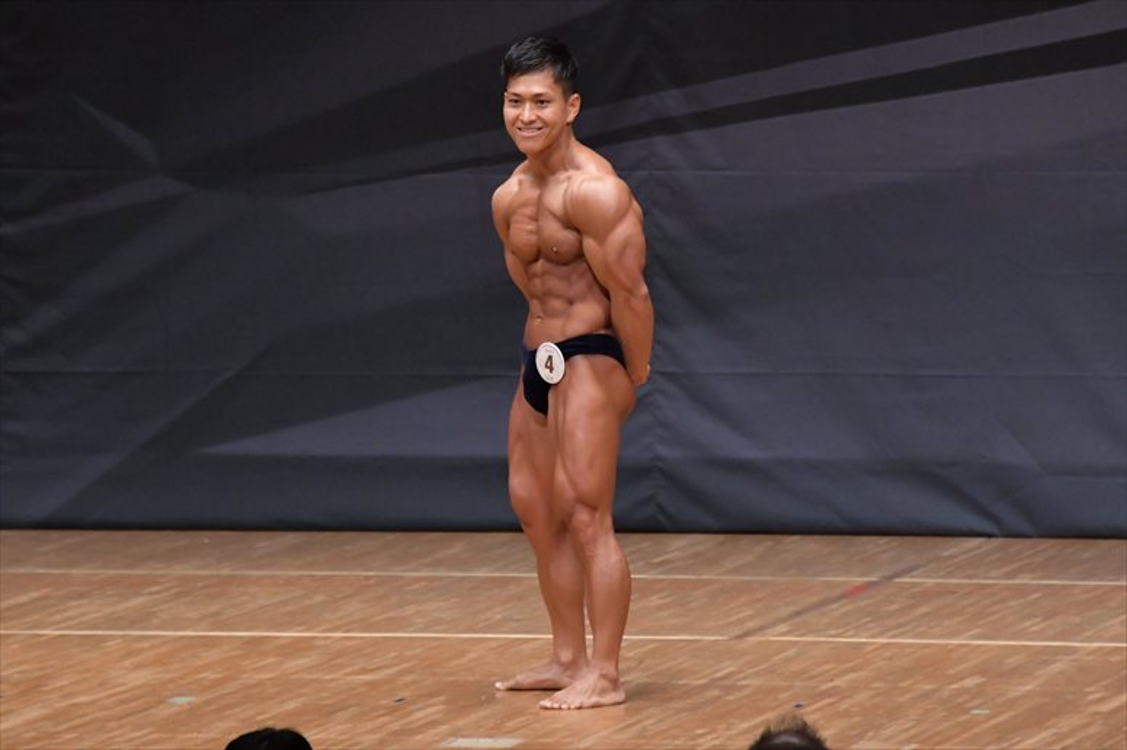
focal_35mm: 315
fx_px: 9857
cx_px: 564
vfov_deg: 4.4
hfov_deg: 6.5
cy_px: 375
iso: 6400
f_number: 5.6
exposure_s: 1/400
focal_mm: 210
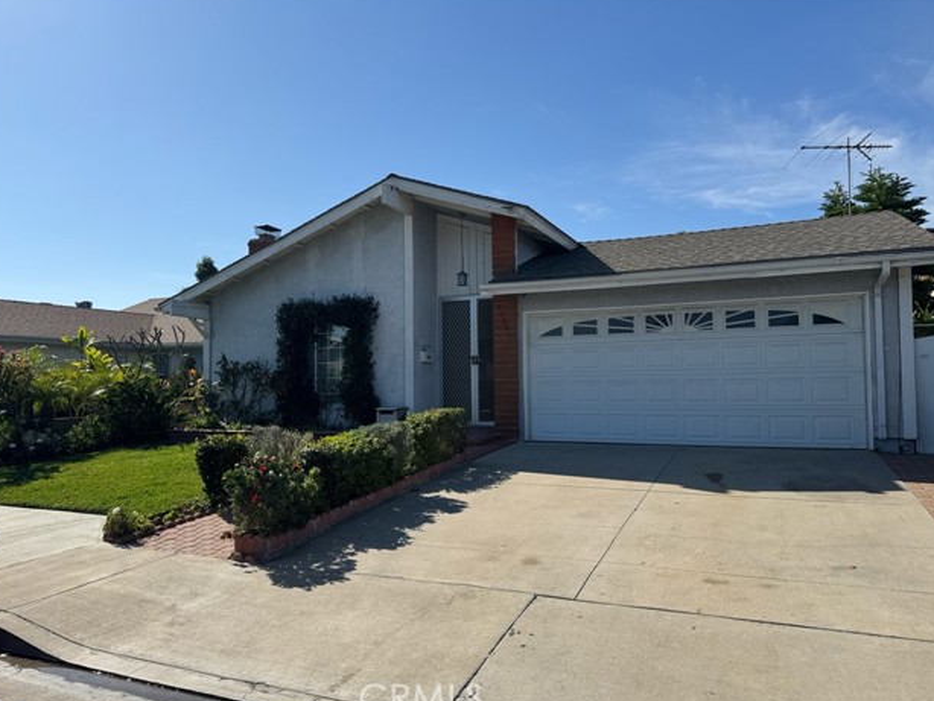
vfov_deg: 54.9
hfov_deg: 69.4
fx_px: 675
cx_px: 464
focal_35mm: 25
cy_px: 354
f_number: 1.78
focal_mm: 6.76
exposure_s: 1/6410
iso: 80
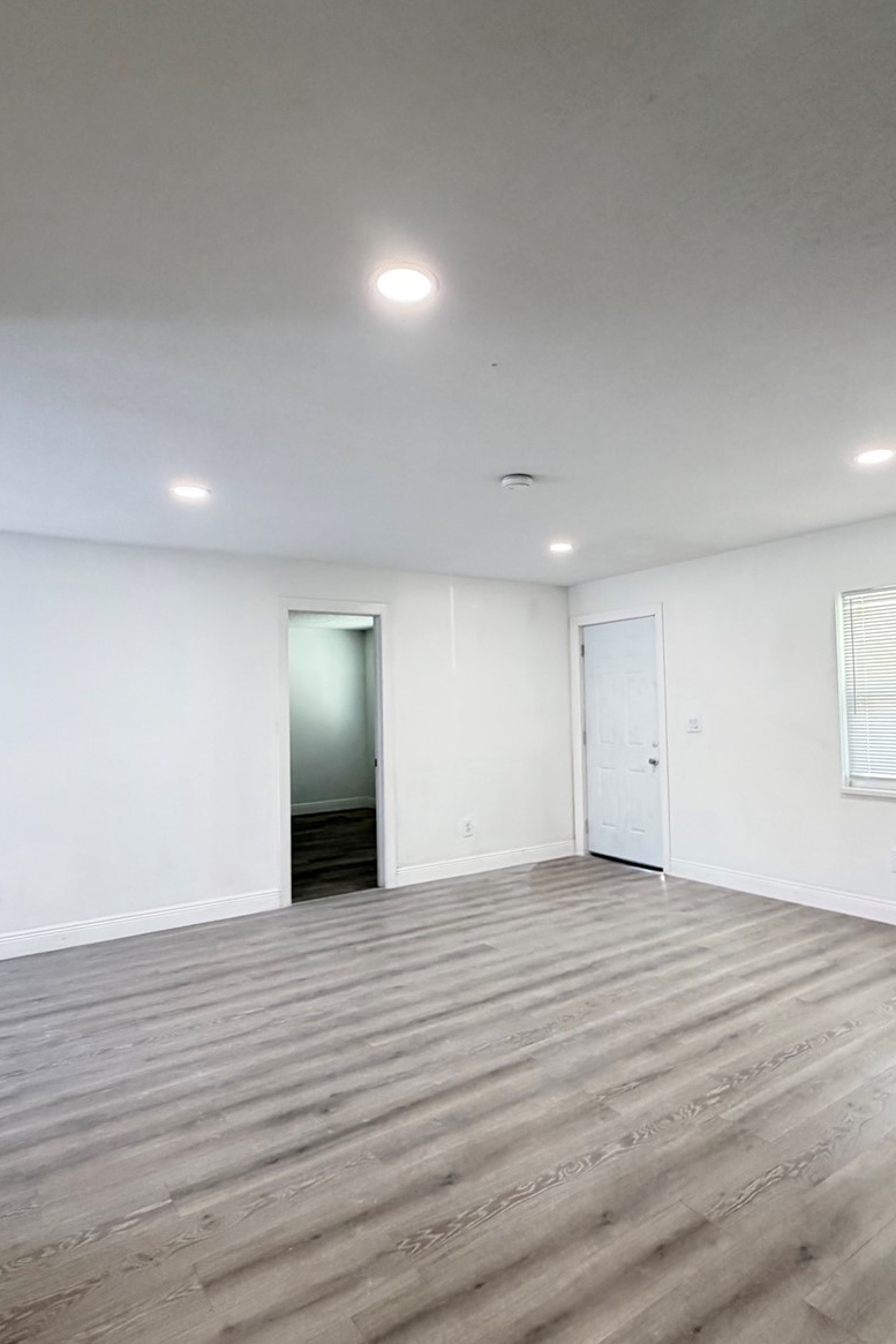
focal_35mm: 20
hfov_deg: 61.7
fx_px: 746
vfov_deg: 84.0
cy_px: 677
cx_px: 503
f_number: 2.2
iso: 200
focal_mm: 2.22
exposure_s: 1/60
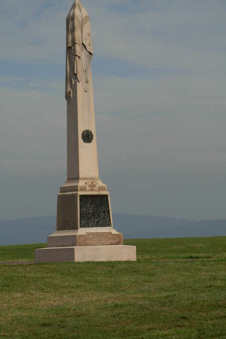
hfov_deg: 6.2
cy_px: 168
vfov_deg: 9.3
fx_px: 2089
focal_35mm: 222
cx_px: 124
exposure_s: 1/813
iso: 79
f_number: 5
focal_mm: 31.4
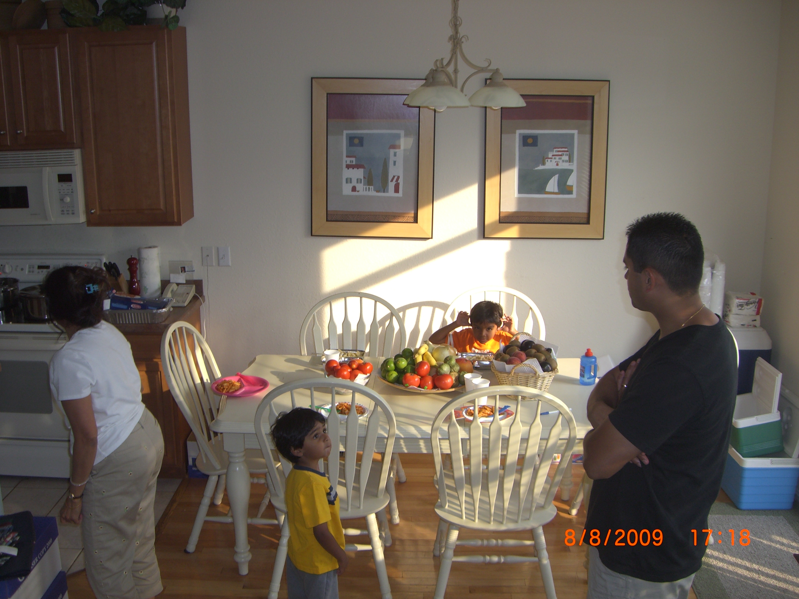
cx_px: 400
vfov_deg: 37.7
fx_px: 877
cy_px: 300
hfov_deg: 49.0
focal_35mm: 38
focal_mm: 6.2
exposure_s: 1/125
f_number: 2.7
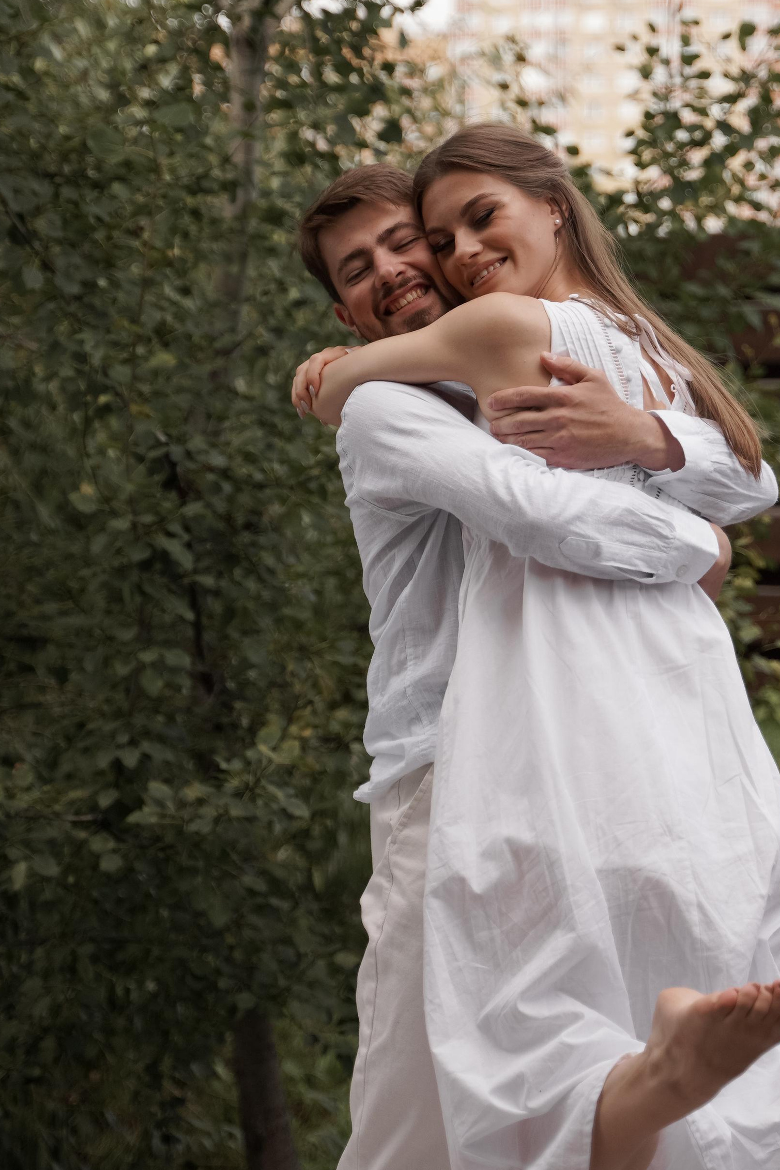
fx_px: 3088
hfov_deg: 14.4
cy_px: 430
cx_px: 495
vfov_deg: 21.4
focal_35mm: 95
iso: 200
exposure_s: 1/2000
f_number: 2.8
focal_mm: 56
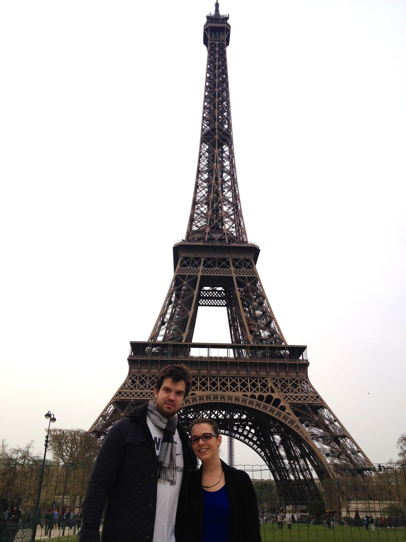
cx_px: 203
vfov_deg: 52.6
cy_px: 271
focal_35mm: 35
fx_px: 547
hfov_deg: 40.7
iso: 50
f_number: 2.4
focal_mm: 4.28
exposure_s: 1/1783
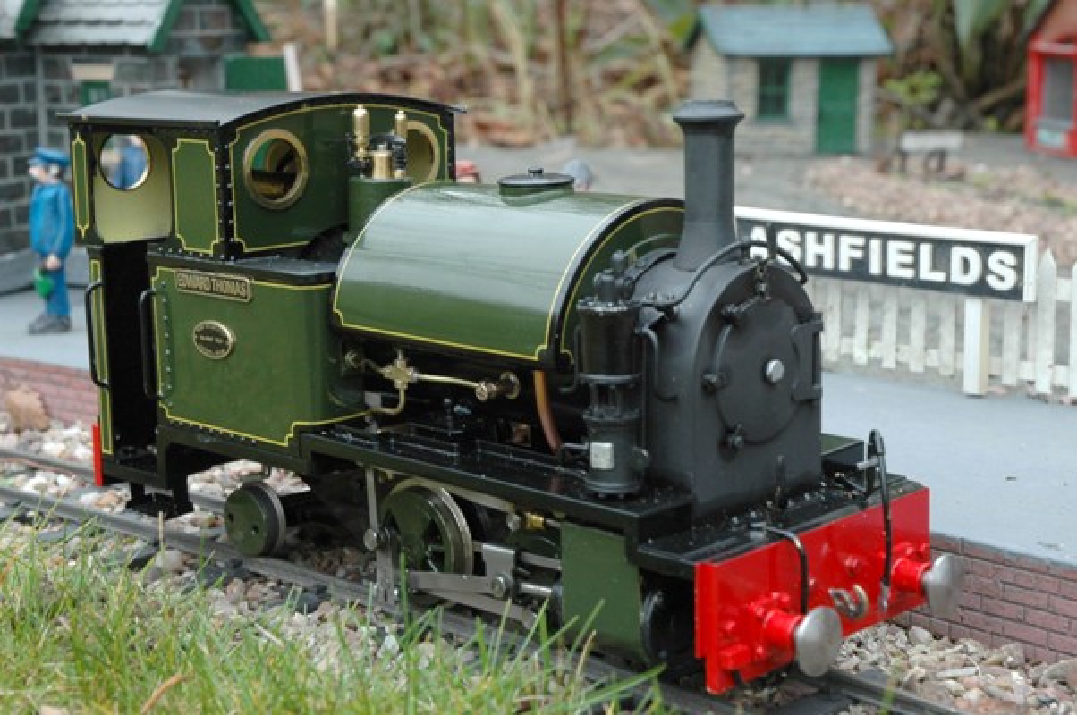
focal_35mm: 66
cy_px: 358
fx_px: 1972
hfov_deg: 30.5
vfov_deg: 20.6
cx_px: 538
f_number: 11
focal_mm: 44
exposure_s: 1/6
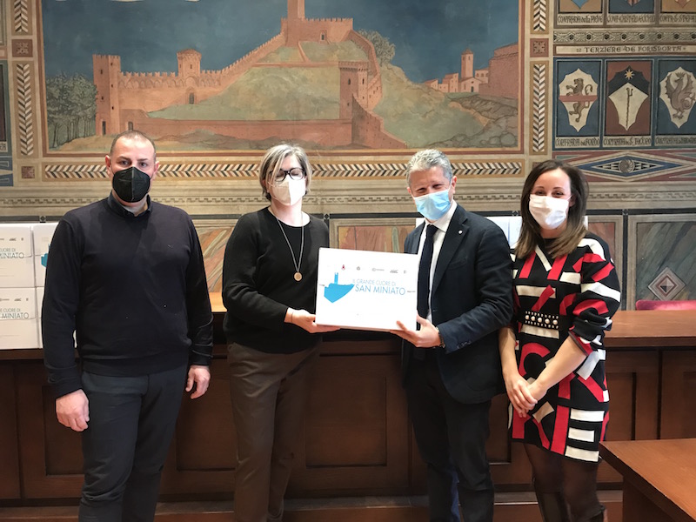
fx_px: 563
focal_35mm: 28
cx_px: 348
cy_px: 261
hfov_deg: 63.4
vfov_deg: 49.7
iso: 100
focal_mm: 3.99
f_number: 1.8
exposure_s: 1/13
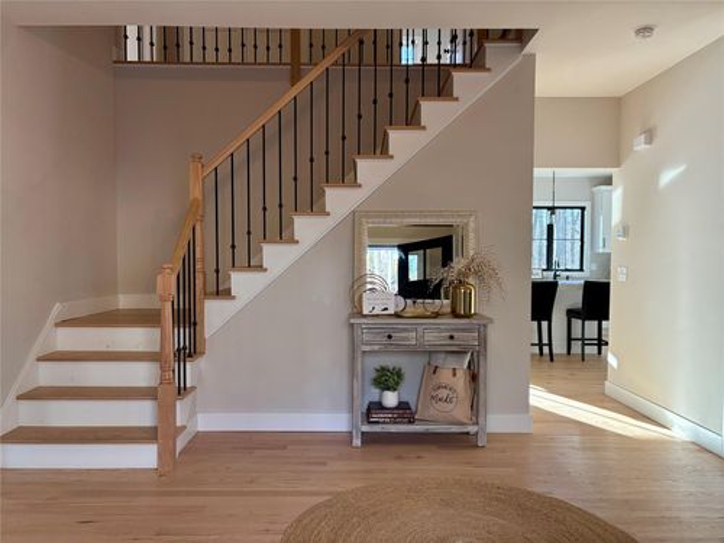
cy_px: 272
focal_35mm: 26
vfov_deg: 53.1
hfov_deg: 67.3
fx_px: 544
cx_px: 362
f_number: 1.6
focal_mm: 5.96
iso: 125
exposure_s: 1/134
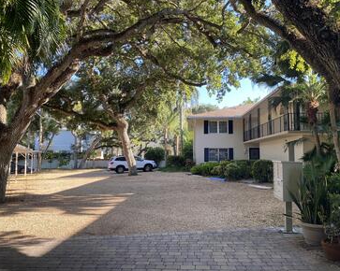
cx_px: 169
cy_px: 136
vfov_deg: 51.5
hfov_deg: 62.2
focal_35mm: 28
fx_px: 282
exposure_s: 1/196
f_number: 1.8
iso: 32
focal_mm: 4.25
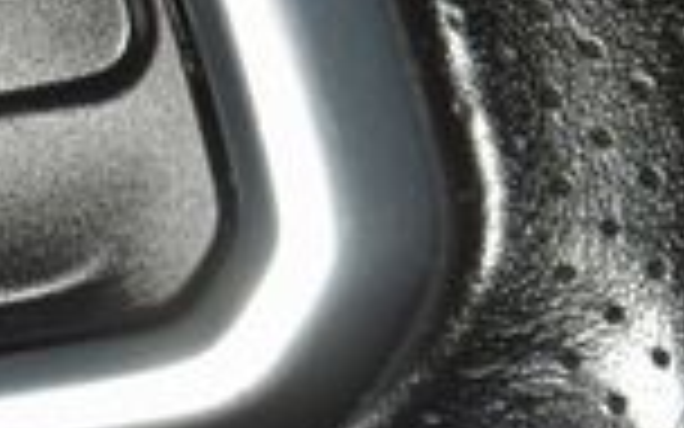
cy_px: 83
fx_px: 8389
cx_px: -310
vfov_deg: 2.9
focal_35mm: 450
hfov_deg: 4.6
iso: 100
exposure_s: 1/125
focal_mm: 70
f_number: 8
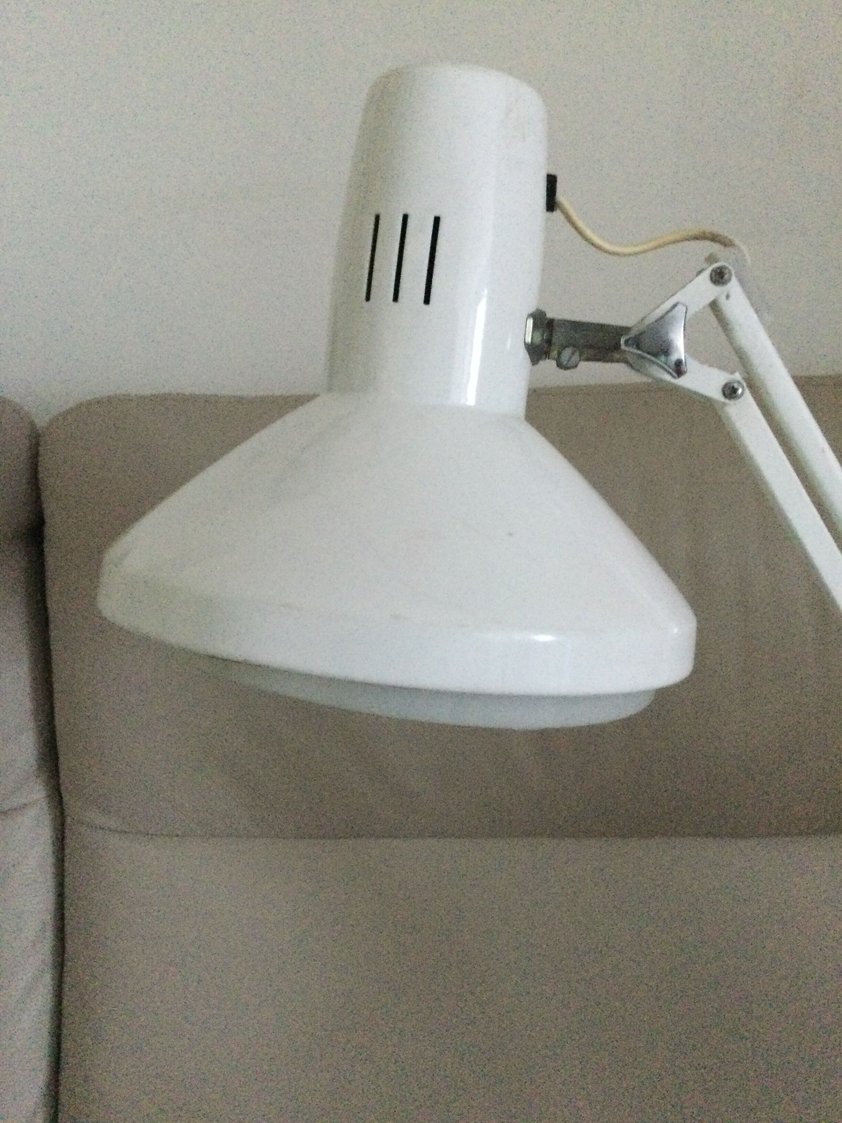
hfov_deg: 45.4
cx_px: 421
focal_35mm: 31
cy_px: 562
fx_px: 1005
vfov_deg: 58.4
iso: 320
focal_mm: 3.3
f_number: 2.4
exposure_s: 1/17
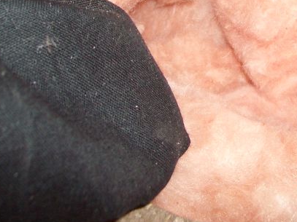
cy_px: -25
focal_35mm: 88
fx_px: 755
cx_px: 258
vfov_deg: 16.3
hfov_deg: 21.8
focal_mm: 5.8
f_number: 2.6
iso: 100
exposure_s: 1/60
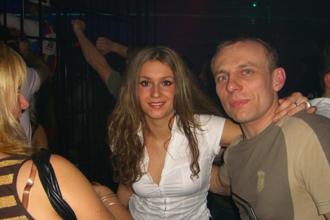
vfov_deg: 33.4
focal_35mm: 40
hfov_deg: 48.5
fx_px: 367
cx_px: 164
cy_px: 114
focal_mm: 7.9
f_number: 2.8
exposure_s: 1/60
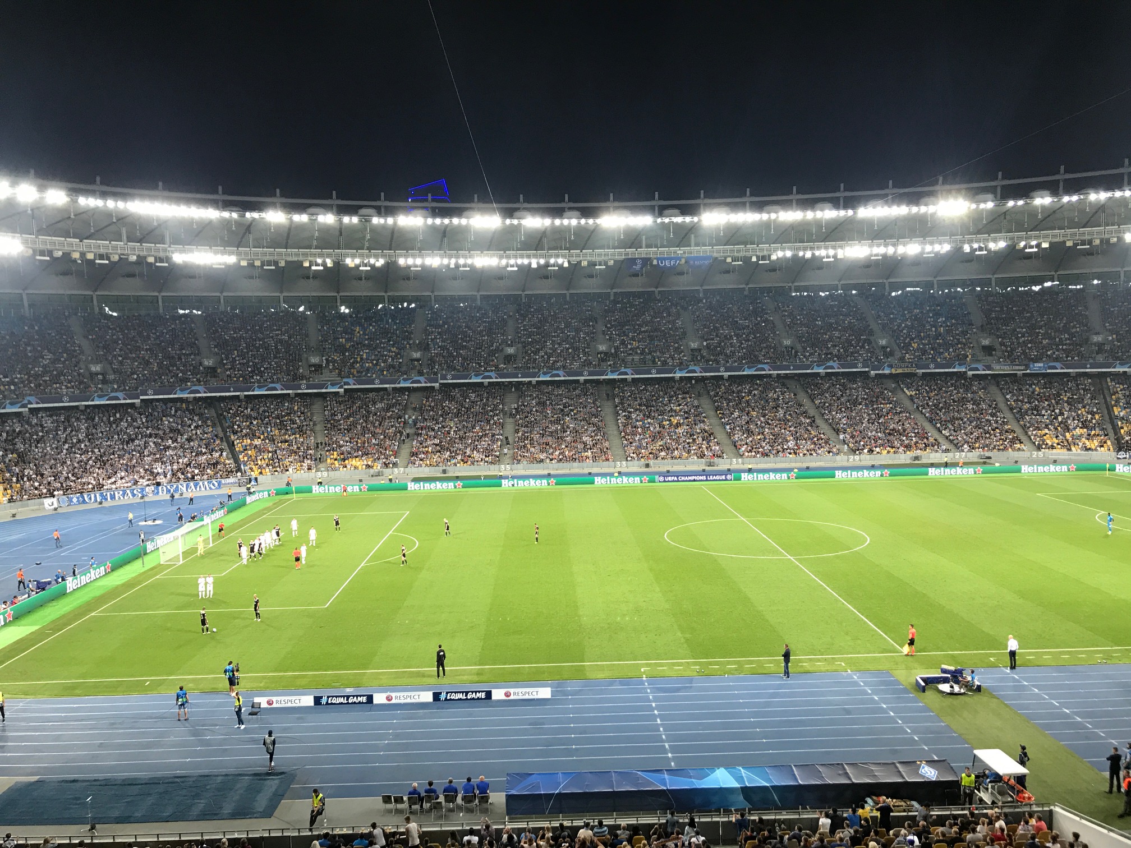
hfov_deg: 63.4
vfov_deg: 49.7
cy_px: 424
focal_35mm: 28
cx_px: 566
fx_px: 915
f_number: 1.8
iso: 20
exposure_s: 1/33
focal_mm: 3.99
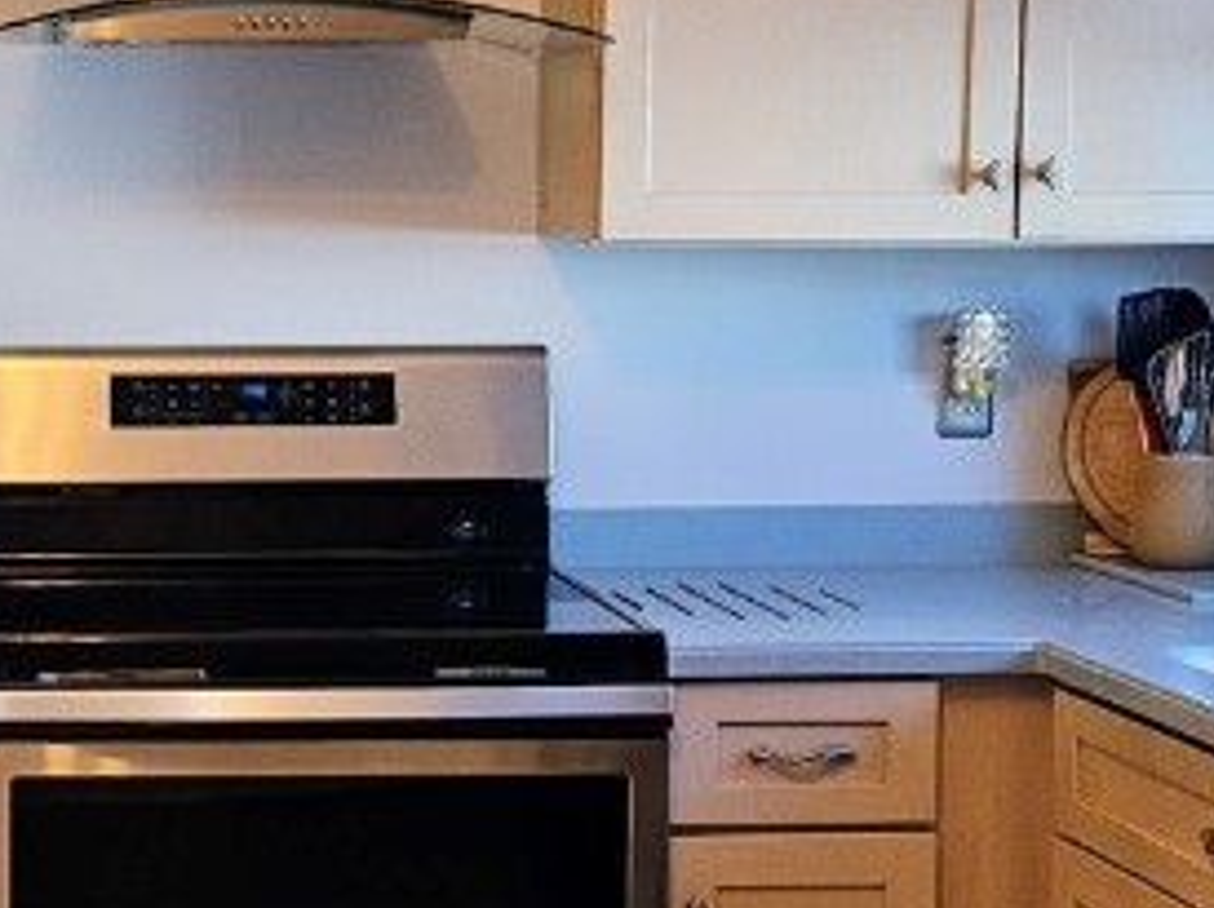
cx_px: 49
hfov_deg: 22.1
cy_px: 394
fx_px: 3013
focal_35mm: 86
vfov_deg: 17.1
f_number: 1.8
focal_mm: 5.4
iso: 125
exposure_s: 1/60
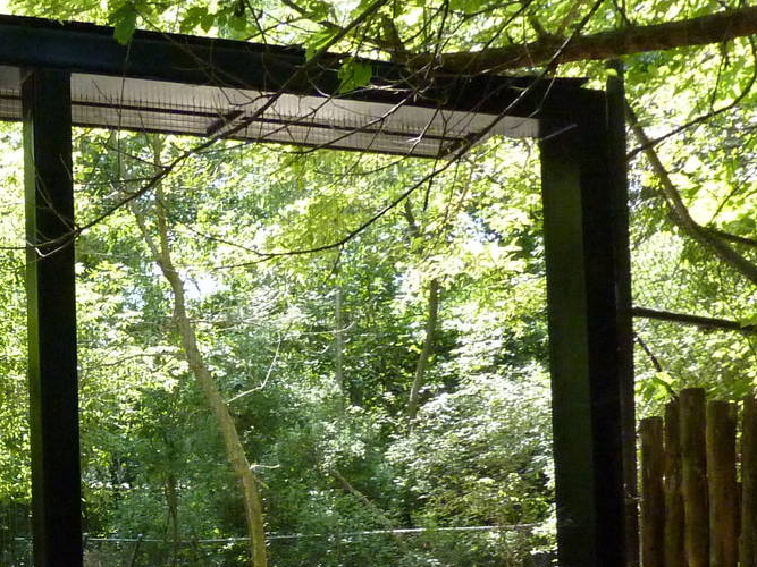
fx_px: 1312
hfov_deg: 28.9
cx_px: -92
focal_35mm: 60
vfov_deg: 23.5
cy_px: 552
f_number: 3.3
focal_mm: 4.1
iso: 400
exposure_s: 1/400
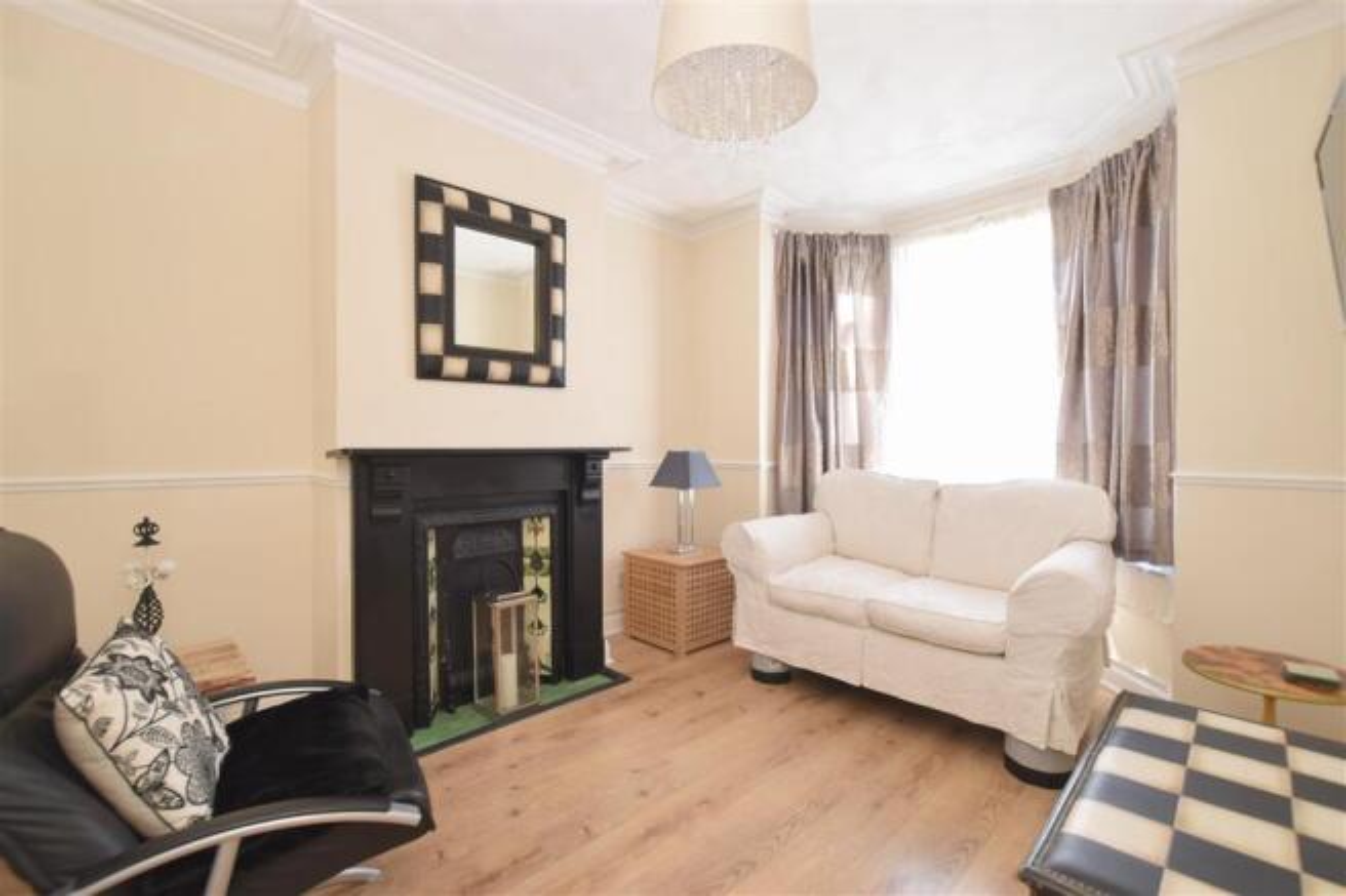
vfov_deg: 77.3
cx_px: 673
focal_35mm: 15
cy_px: 448
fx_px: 561
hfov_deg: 100.4
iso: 500
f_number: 8
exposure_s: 1/25
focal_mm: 10
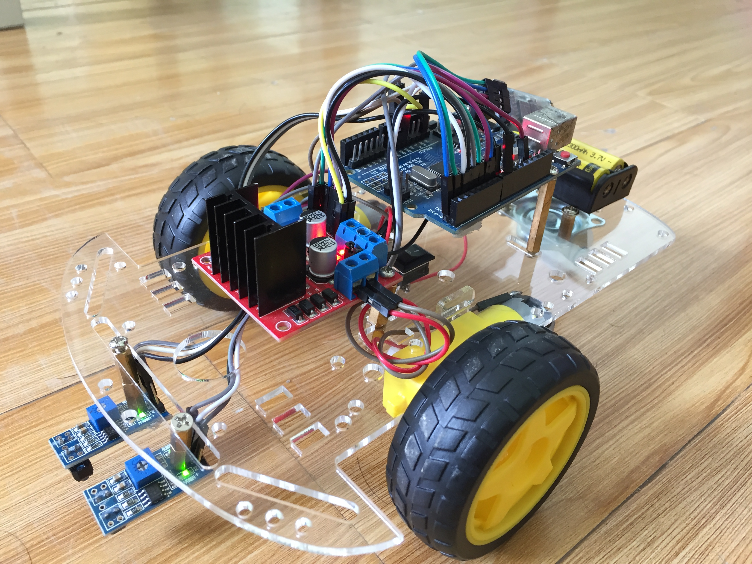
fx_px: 630
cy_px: 282
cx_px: 376
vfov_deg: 48.2
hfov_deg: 61.7
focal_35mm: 29
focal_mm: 4.15
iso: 100
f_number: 2.2
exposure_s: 1/33
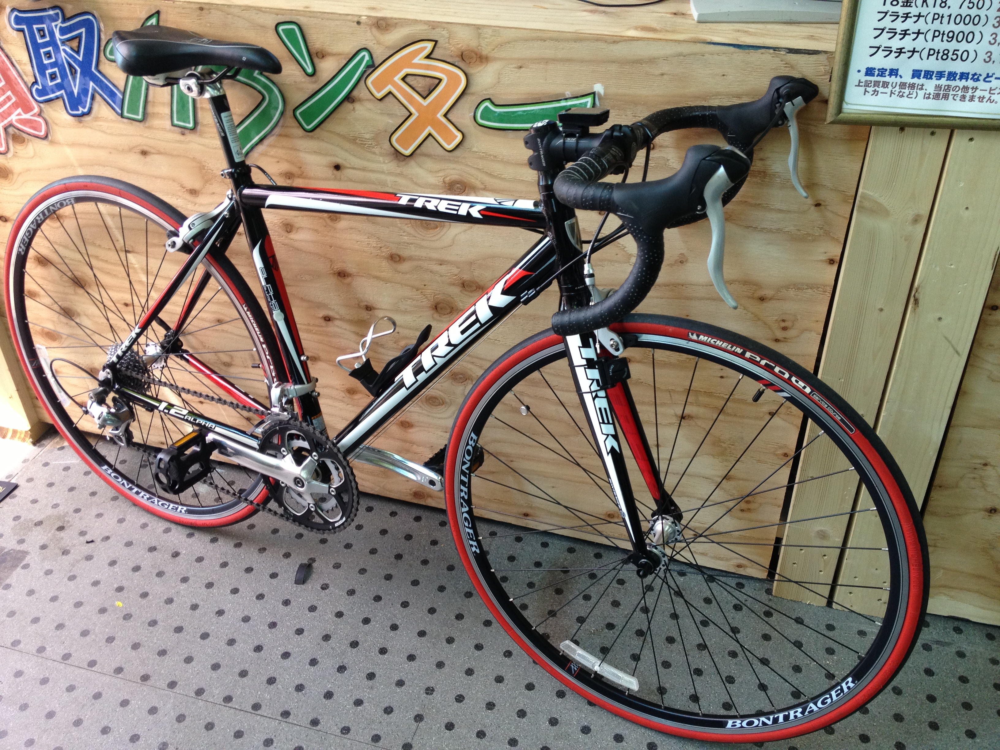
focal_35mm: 35
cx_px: 500
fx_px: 1011
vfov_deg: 40.7
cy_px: 375
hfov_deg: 52.6
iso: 100
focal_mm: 4.28
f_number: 2.4
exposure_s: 1/120
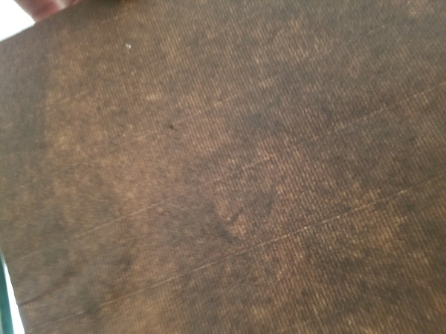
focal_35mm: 26
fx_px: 335
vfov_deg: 53.1
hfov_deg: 67.3
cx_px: 223
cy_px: 167
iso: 250
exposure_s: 1/10
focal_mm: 4.3
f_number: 1.7
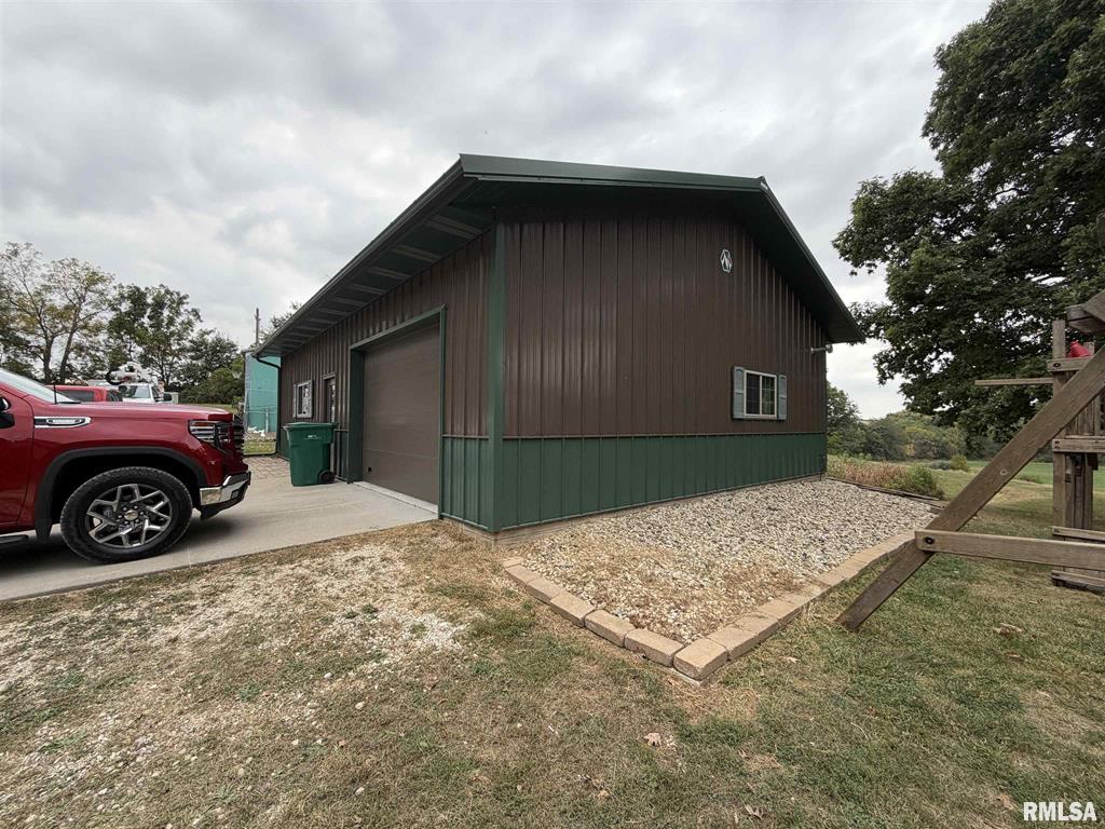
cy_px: 414
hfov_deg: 102.1
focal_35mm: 14
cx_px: 552
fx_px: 447
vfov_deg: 85.7
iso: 64
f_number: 2.2
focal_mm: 2.22
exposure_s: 1/502
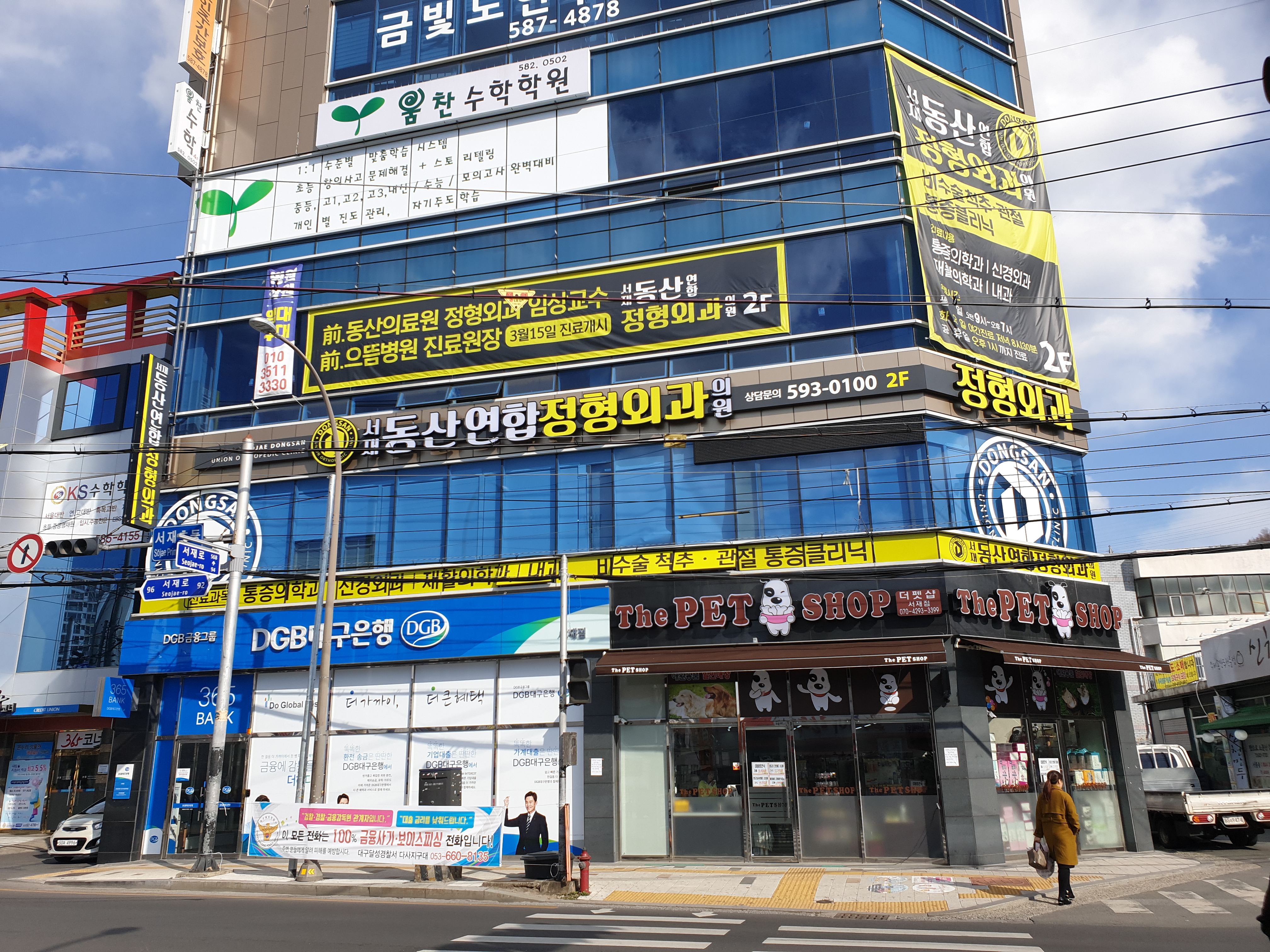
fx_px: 954
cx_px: 635
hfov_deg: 67.3
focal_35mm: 26
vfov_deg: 53.1
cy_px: 476
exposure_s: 1/1387
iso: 50
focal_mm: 4.3
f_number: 2.4
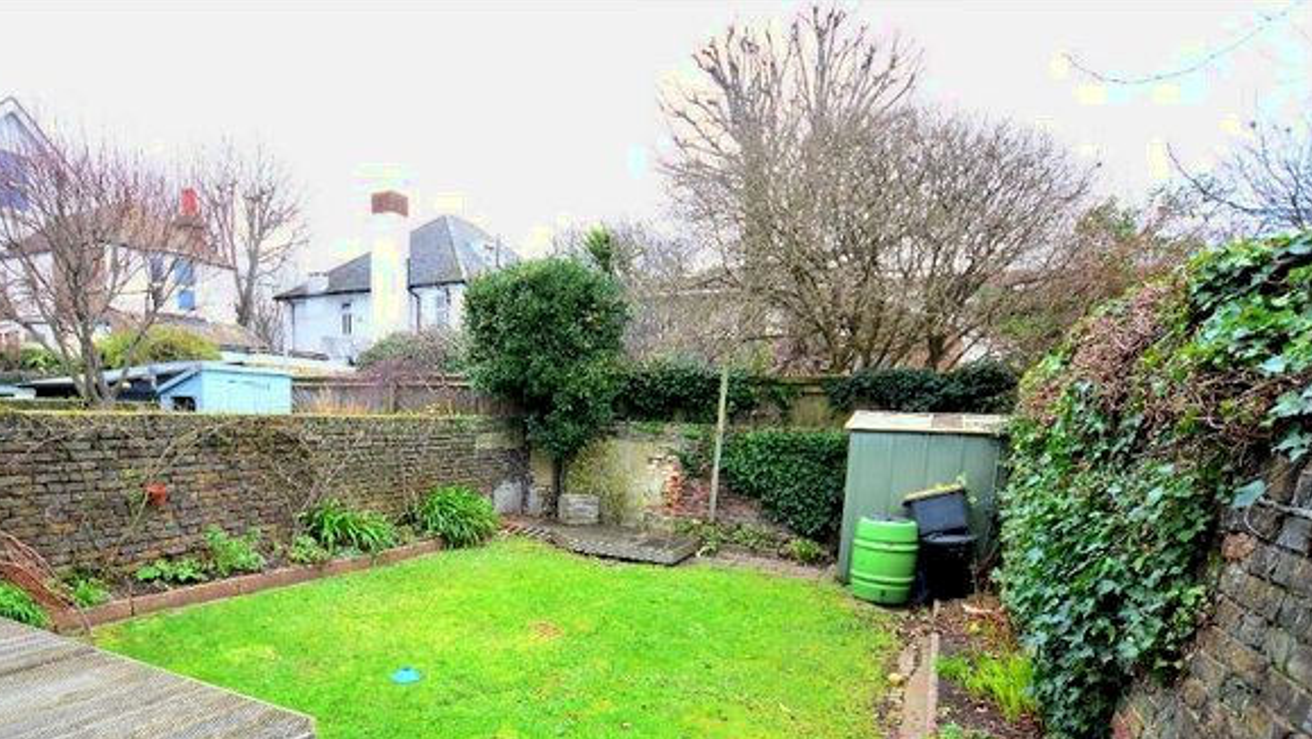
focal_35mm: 19
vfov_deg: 56.3
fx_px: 661
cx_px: 560
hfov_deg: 88.9
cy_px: 527
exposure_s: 1/40
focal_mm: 10
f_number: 3.5
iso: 125
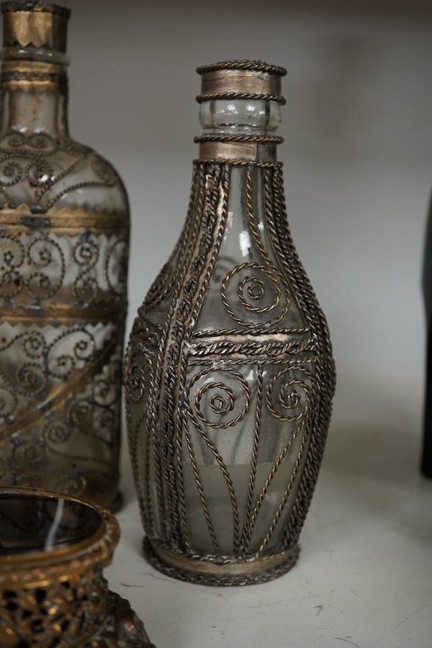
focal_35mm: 45
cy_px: 324
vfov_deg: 43.6
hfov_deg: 29.9
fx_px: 810
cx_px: 216
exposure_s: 1/125
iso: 1250
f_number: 7.1
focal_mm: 30
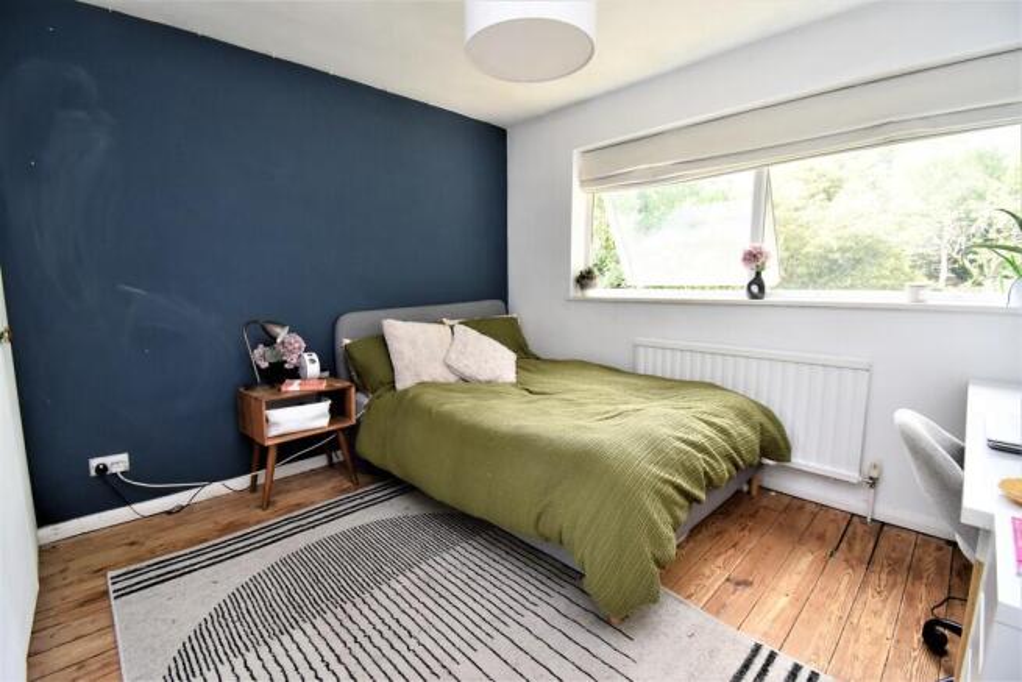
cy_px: 341
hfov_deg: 100.4
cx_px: 511
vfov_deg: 77.4
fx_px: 426
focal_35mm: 15
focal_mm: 10
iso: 640
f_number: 5.6
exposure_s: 1/125
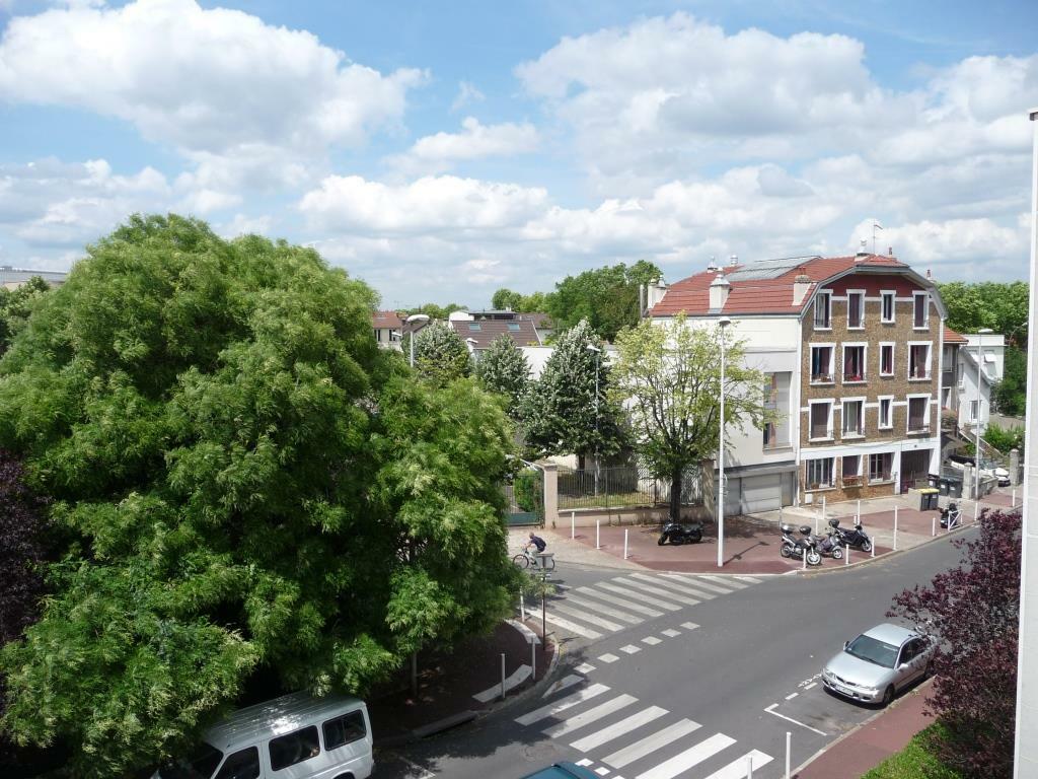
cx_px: 519
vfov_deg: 49.7
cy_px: 390
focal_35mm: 28
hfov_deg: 63.4
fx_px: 840
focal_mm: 4.7
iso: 100
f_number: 3.3
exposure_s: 1/1300
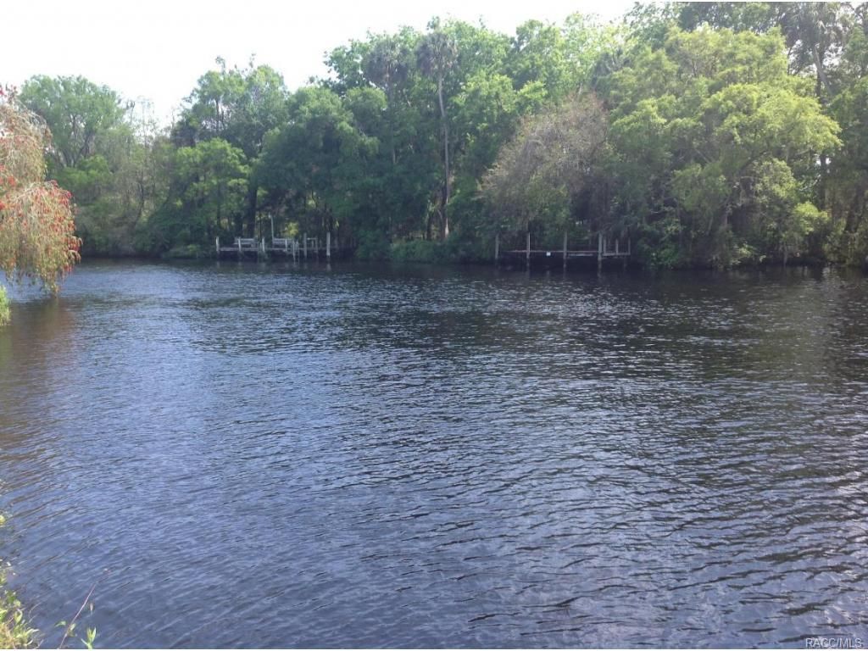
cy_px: 326
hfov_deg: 52.6
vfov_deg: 40.7
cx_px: 434
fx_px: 878
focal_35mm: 35
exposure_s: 1/480
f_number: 2.4
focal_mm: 4.28
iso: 50
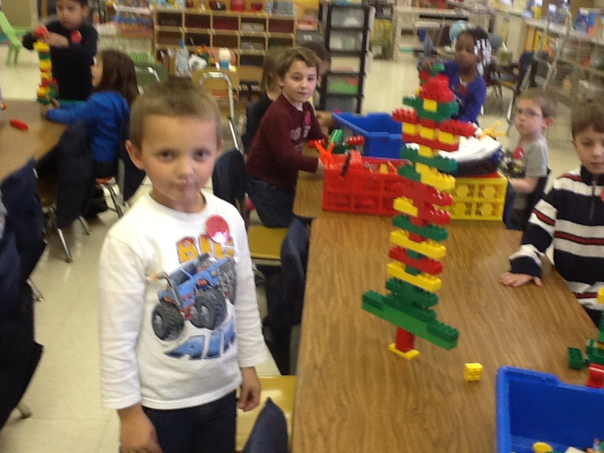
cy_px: 226
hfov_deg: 42.9
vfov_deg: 32.9
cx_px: 302
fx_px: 768
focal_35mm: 44
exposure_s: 1/30
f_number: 2.4
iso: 64
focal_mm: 2.03
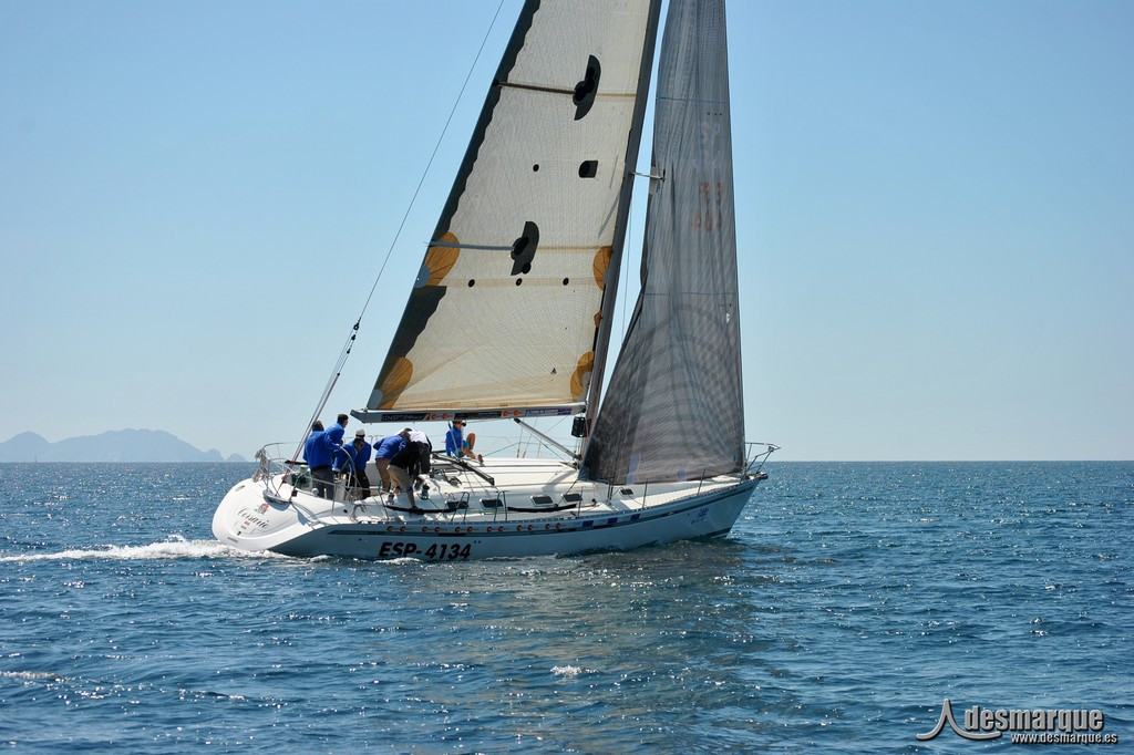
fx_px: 3212
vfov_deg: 13.4
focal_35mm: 102
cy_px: 378
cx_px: 567
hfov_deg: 20.0
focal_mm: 68
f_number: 6.3
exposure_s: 1/640
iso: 100
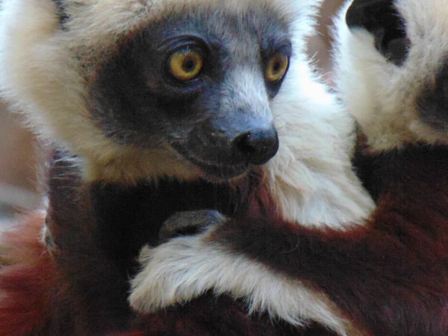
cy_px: 230
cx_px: 295
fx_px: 15619
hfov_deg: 1.6
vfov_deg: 1.2
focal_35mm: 1207
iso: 400
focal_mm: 84
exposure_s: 1/125
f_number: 4.4
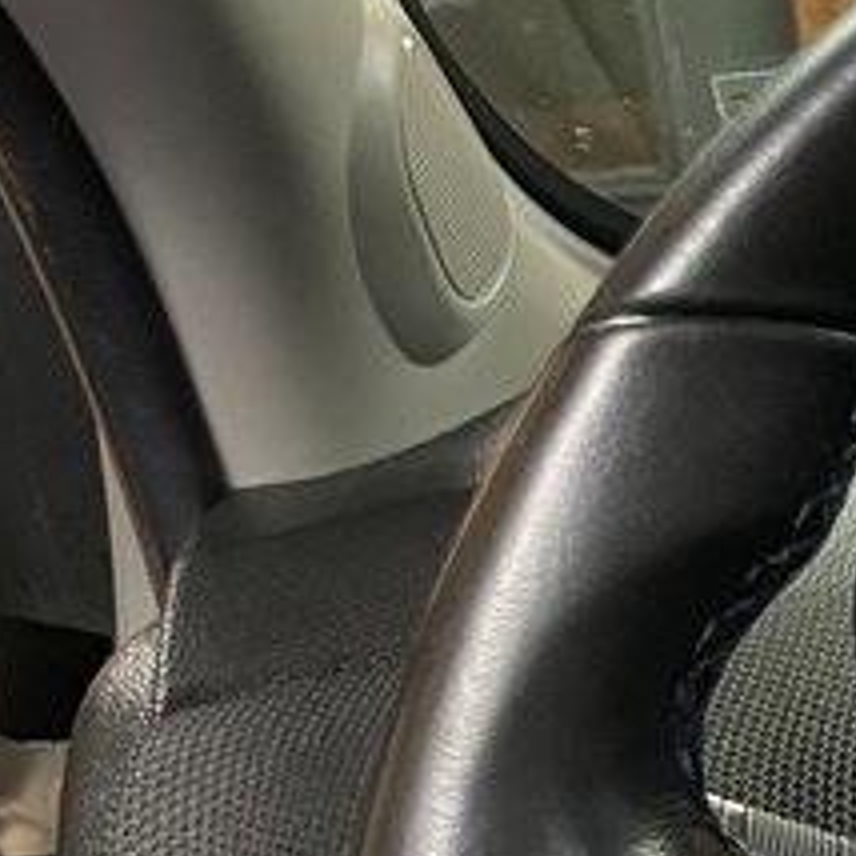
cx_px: 1840
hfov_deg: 13.1
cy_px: 1432
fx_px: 3077
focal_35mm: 110
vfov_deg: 14.4
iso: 640
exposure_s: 1/30
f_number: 1.6
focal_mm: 4.2
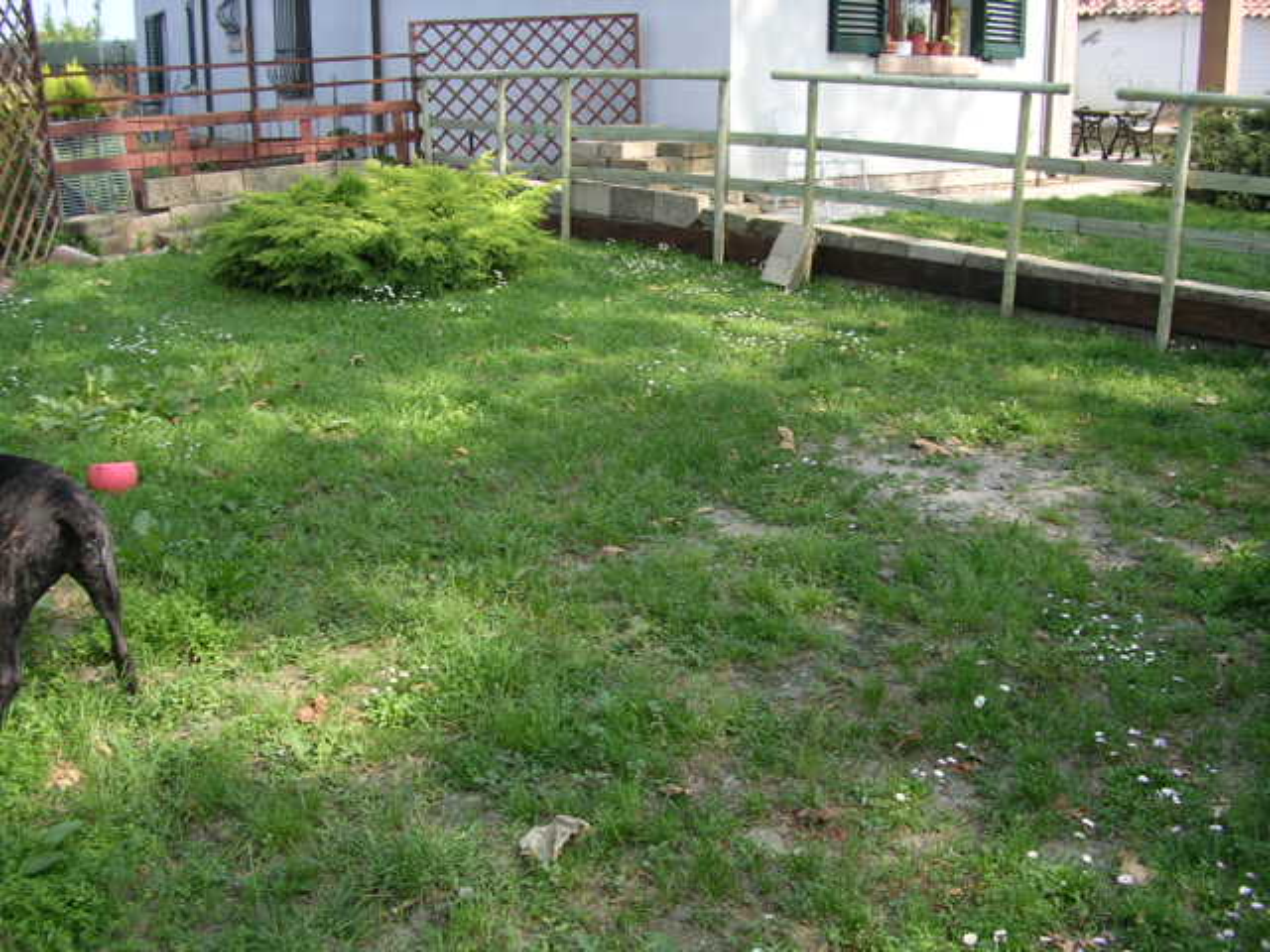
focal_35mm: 38
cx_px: 635
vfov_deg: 37.7
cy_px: 476
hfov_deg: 49.0
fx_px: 1394
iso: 100
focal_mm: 5.8
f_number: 2.8
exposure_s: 1/340
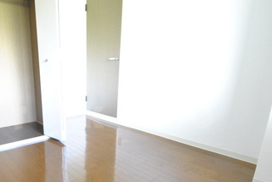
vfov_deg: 52.4
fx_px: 181
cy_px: 118
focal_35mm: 24
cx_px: 86
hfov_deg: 71.0
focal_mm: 8
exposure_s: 1/10
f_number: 4.5
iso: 1600
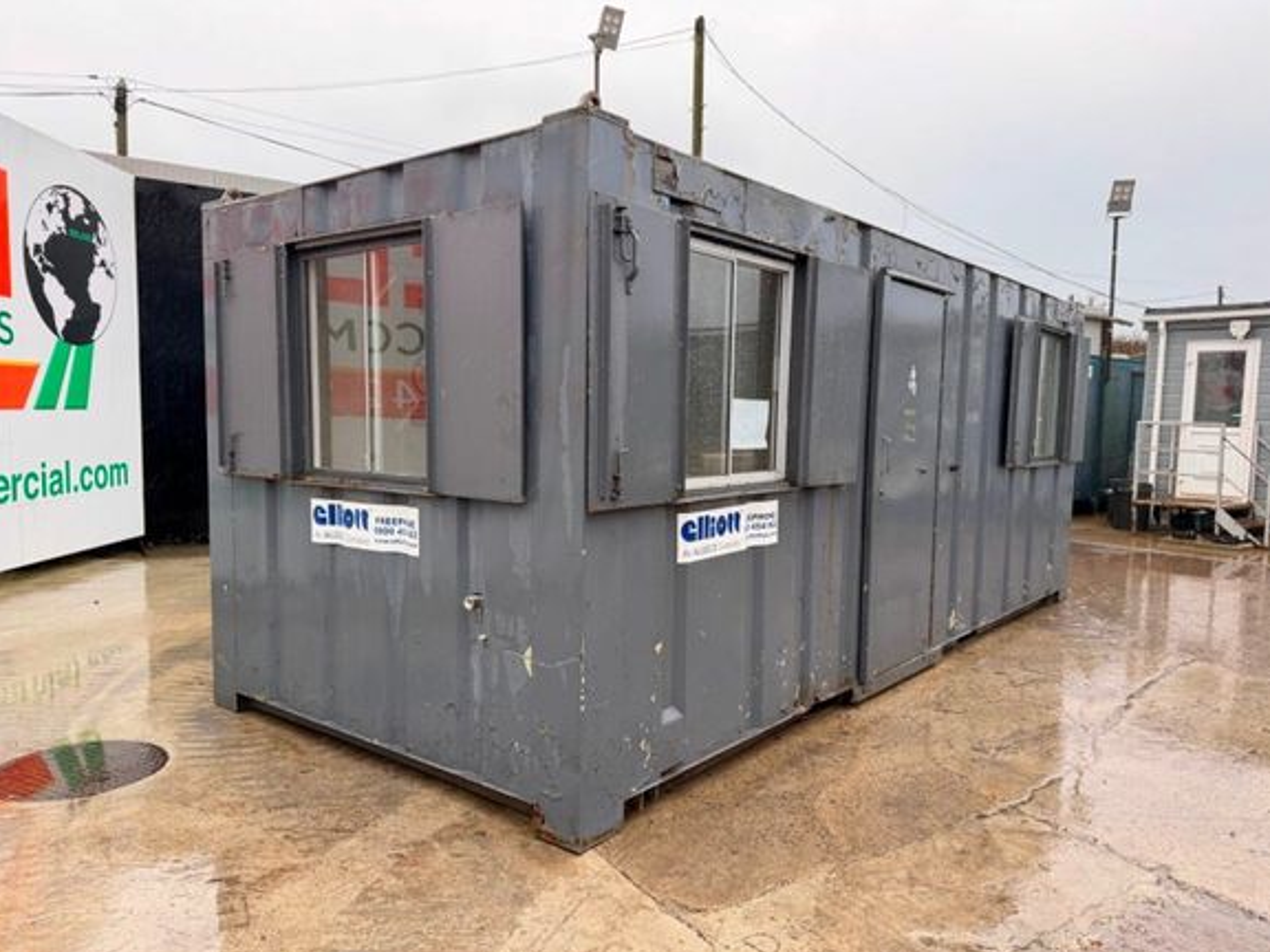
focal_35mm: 25
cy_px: 494
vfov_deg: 54.9
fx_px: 917
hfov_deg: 69.4
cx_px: 624
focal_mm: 6.76
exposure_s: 1/222
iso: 80
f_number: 1.78
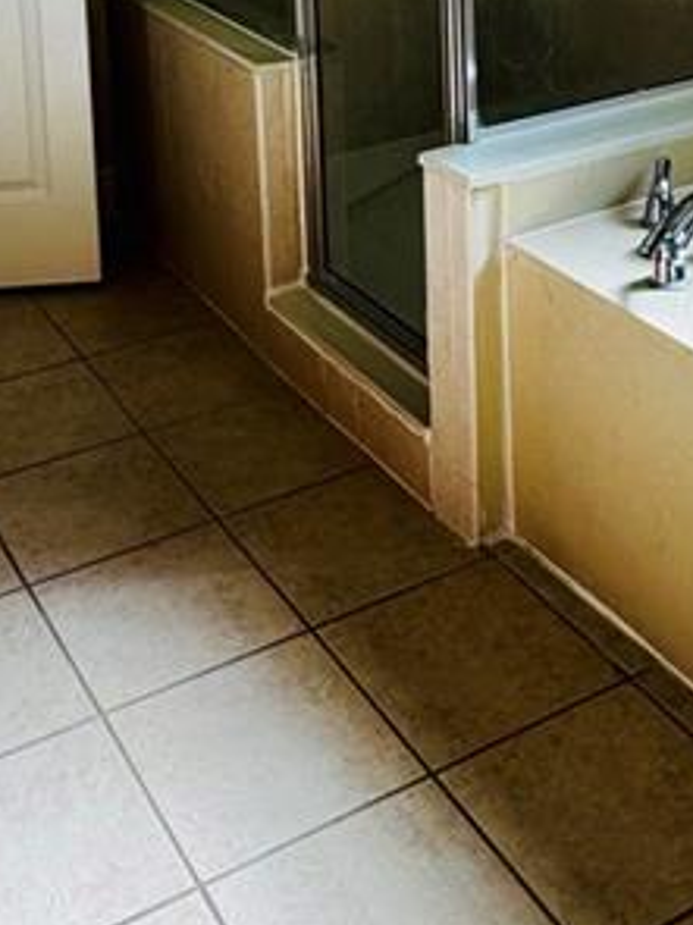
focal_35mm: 57
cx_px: 329
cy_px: -191
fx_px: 1523
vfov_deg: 29.1
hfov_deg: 25.6
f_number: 2.2
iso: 40
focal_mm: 2.22
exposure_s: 1/171
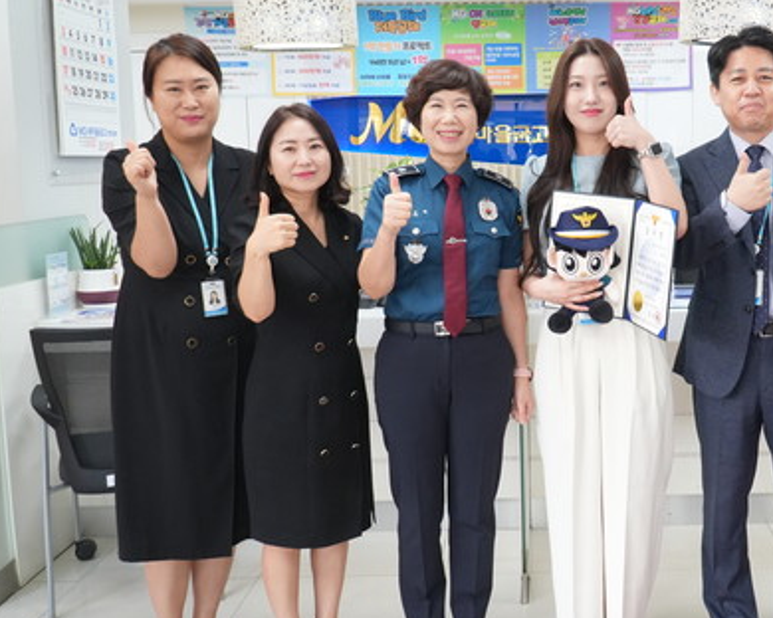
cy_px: 279
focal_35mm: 39
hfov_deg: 45.6
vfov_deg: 38.2
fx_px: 892
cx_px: 553
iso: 1600
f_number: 5.6
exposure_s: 1/80
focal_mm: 18
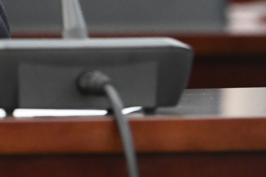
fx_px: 4958
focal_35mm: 671
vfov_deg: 2.0
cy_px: -249
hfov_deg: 3.1
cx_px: -277
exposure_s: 1/100
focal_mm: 135
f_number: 4
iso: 3200
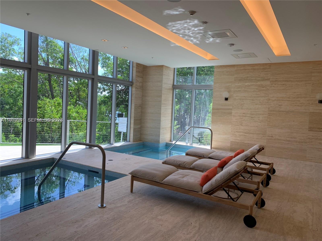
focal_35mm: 26
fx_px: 242
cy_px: 120
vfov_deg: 53.1
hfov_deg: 67.3
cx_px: 161
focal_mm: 4.25
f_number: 1.8
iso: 40
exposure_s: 1/122
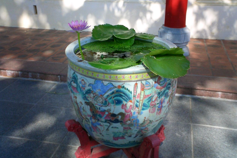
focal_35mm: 39
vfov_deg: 34.2
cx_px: 120
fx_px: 257
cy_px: 78
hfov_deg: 49.6
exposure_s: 1/320
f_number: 3.5
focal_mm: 5.6
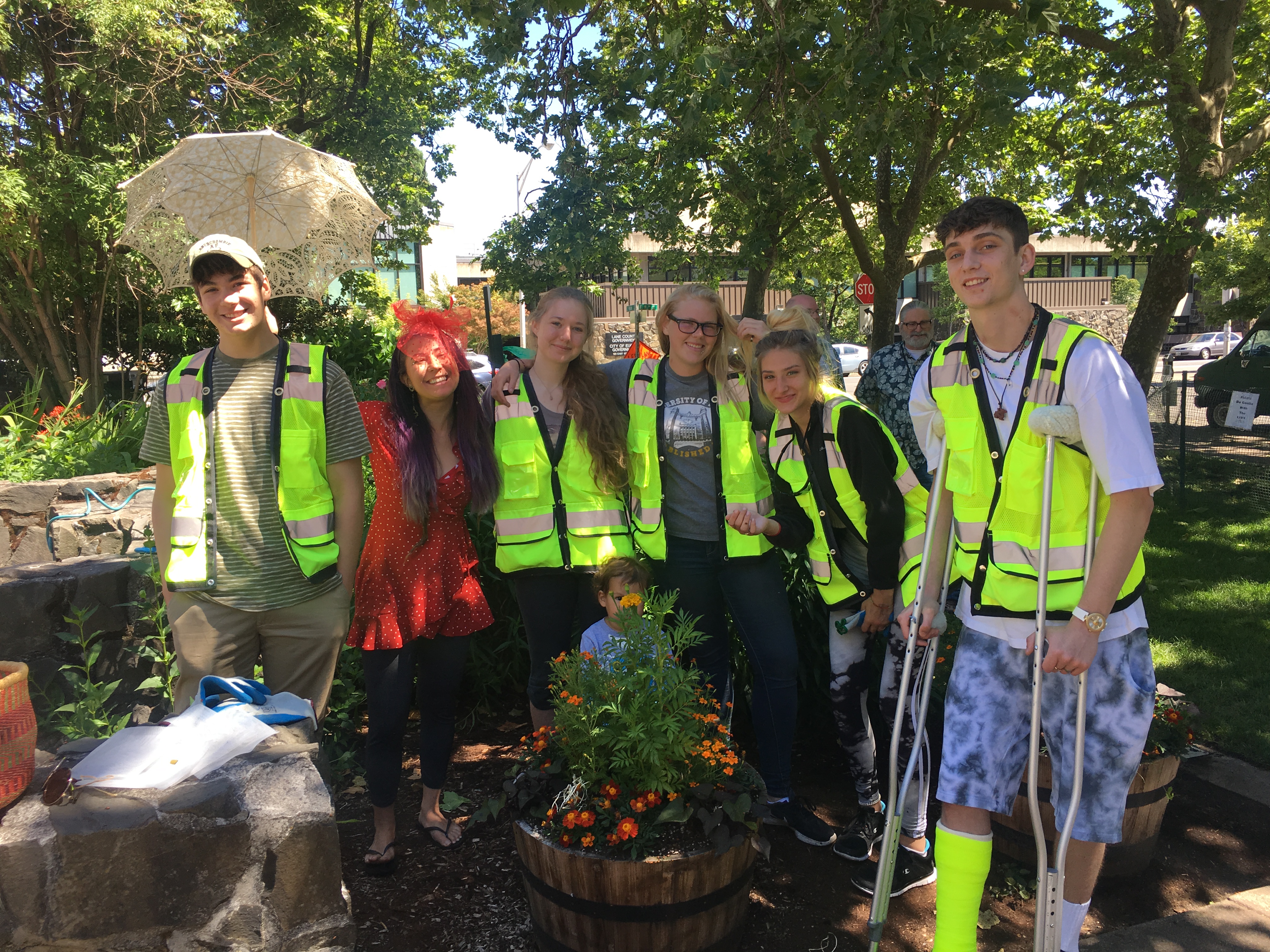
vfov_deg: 48.2
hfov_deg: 61.7
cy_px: 476
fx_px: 1064
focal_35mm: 29
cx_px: 635
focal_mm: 4.15
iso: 25
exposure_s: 1/267
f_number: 2.2
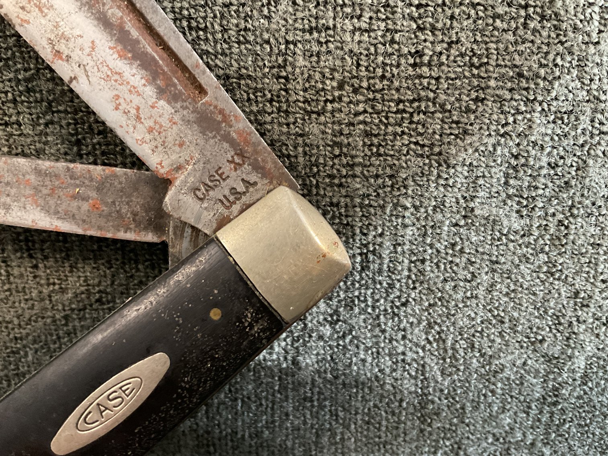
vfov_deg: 48.2
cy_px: 228
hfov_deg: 61.7
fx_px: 509
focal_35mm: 29
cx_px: 304
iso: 400
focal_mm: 3
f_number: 1.8
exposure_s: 1/30
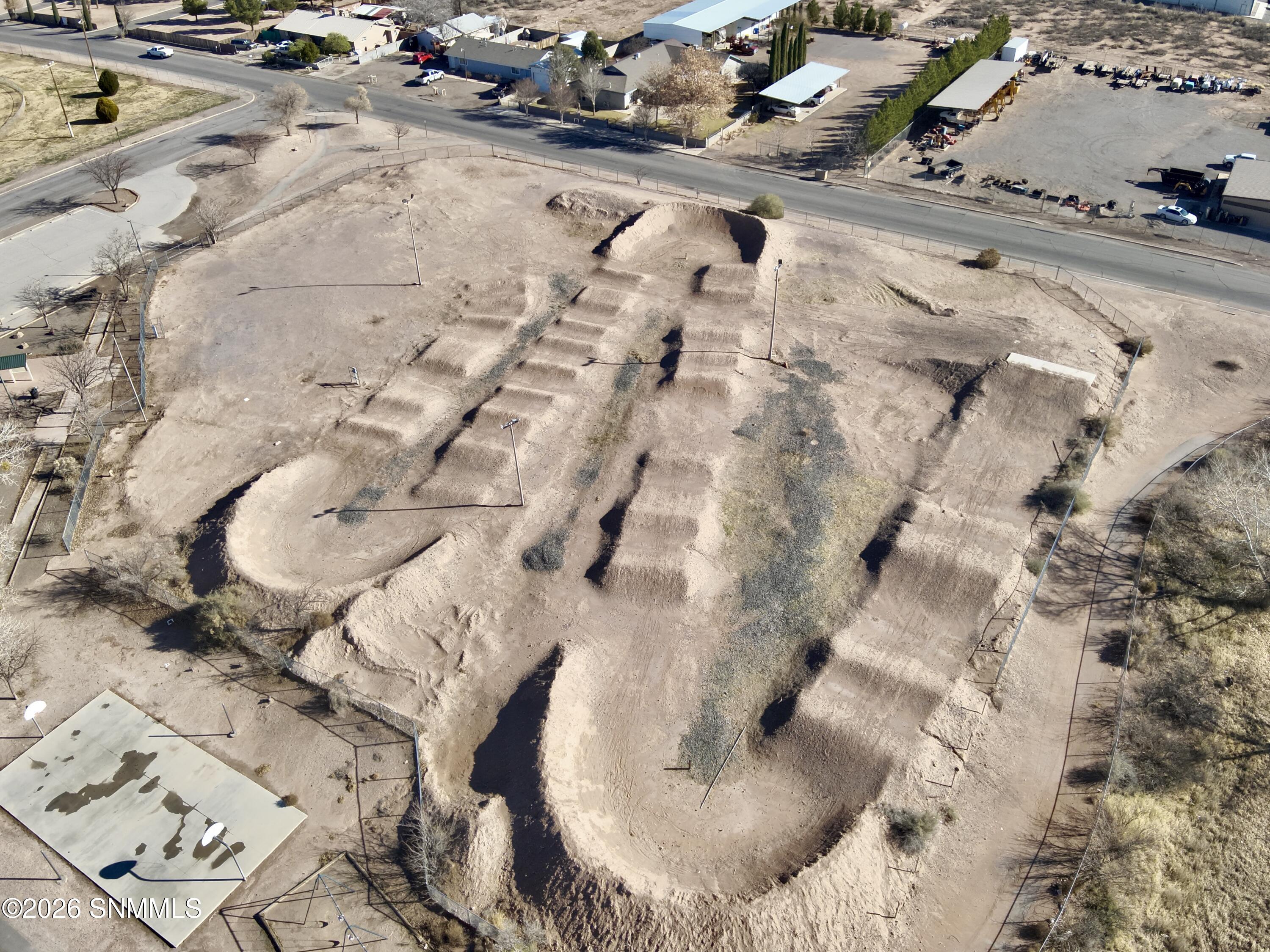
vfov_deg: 56.8
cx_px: 635
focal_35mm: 24
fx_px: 881
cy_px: 476
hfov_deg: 71.6
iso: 110
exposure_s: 1/800
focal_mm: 4.4
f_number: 2.8
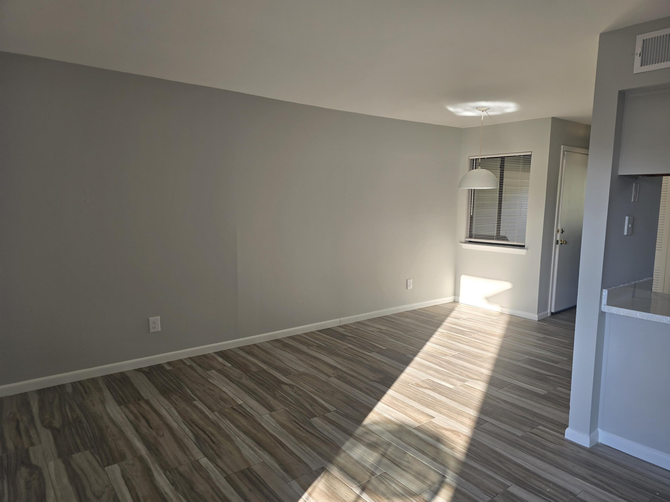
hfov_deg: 73.9
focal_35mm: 23
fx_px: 445
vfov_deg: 58.9
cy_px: 251
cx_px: 335
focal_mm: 6.3
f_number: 1.7
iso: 20
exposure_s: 1/120
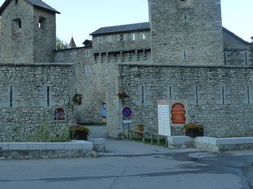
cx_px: 51
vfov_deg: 32.8
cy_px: 80
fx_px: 322
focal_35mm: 44
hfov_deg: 41.1
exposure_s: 1/125
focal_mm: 4.1
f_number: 4
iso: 125
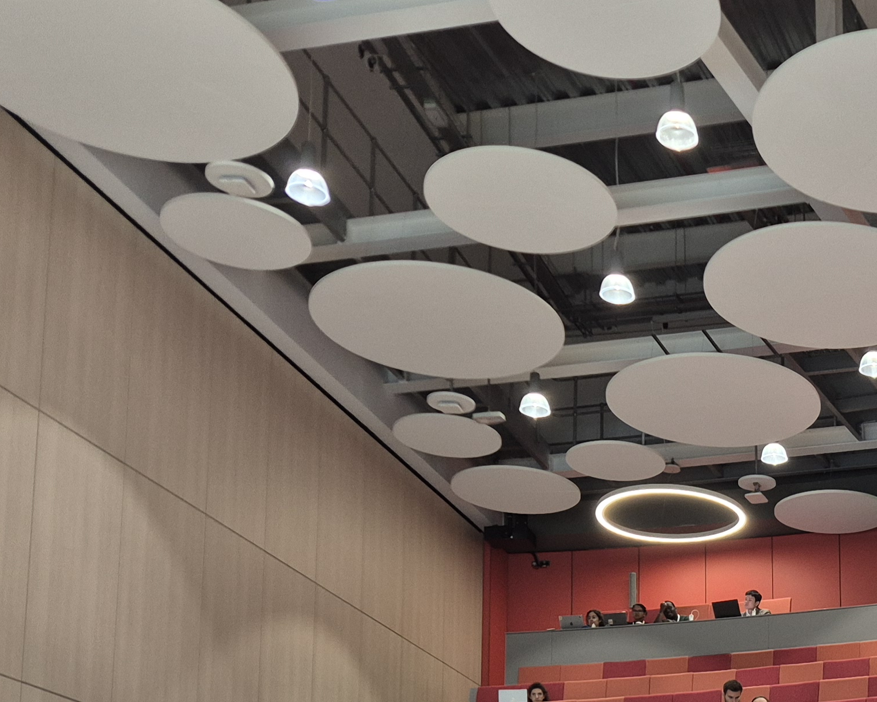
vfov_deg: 23.9
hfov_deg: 29.0
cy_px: 799
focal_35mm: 59
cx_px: 961
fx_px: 1532
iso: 250
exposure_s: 1/34
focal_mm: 5.4
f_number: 1.8
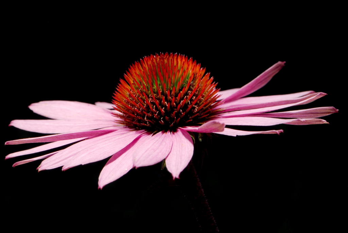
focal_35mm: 158
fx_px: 1524
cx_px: 174
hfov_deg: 13.0
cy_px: 116
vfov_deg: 8.7
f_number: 14
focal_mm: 105
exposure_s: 1/80
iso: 200
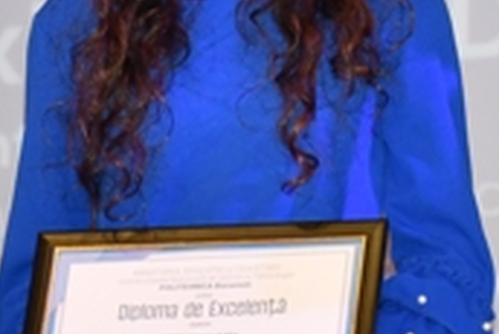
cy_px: -151
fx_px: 6784
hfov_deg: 4.2
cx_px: 418
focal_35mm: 489
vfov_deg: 2.8
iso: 2000
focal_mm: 75
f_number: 5
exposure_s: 1/60
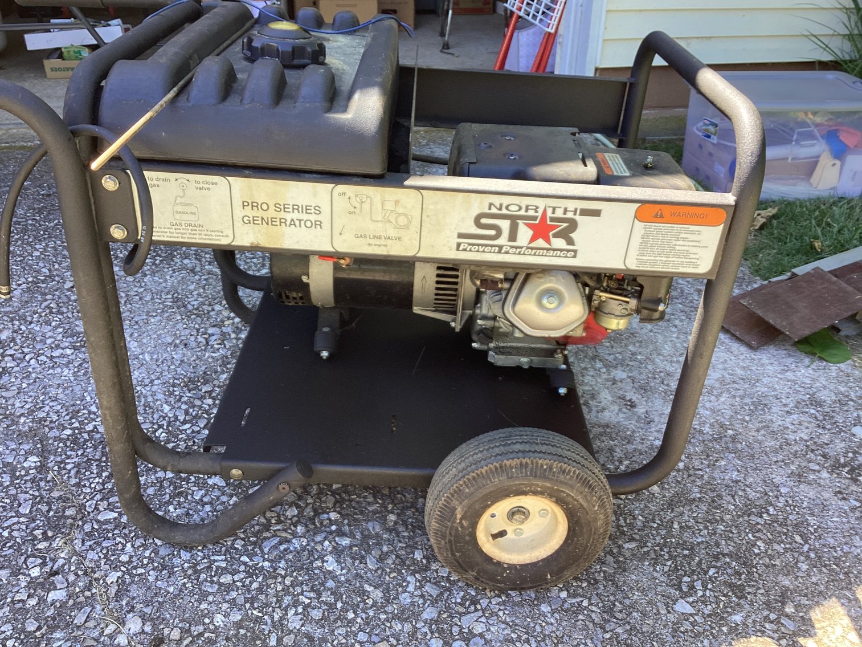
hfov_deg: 58.3
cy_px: 324
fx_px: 772
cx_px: 431
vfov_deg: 45.4
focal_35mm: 31
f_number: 2.4
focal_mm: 3.3
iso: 32
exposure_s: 1/100
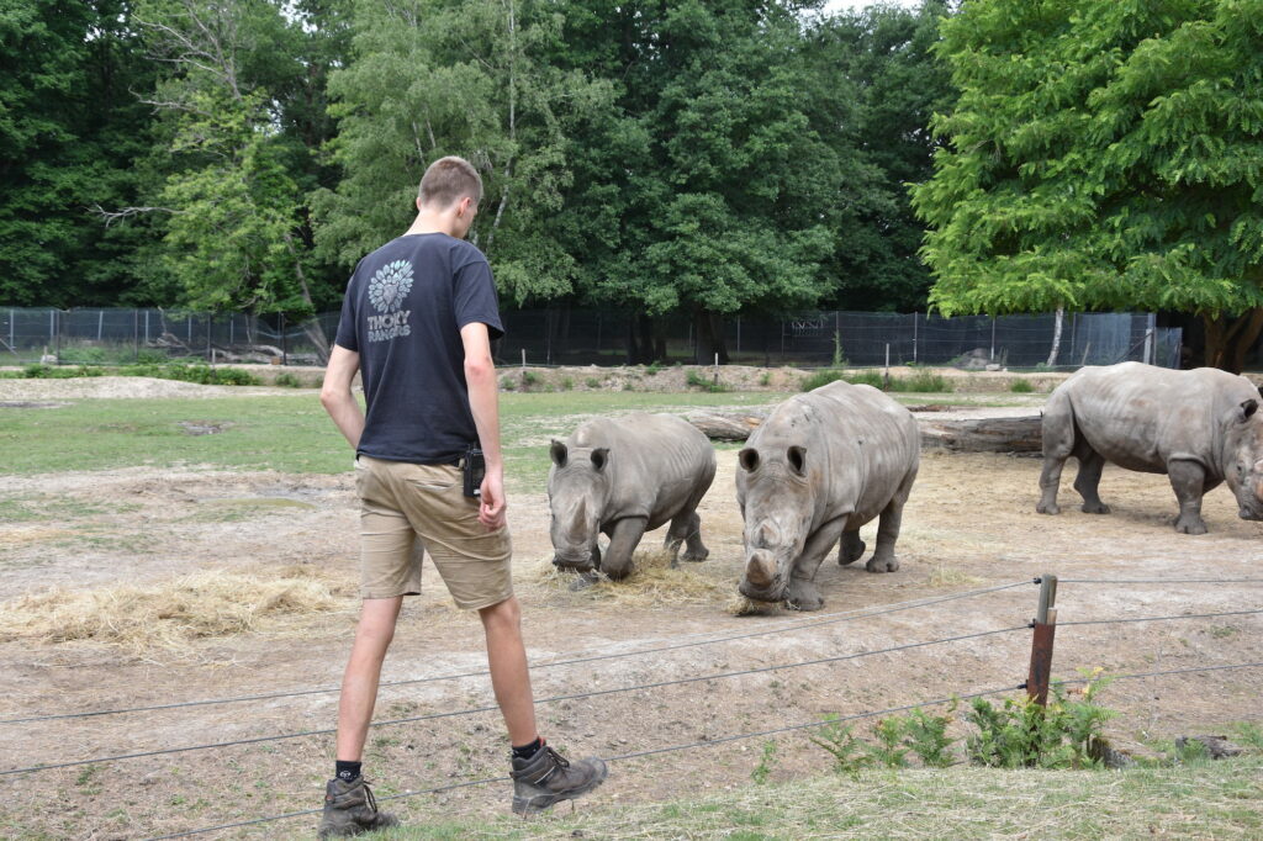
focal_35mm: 48
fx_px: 1683
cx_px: 632
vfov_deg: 28.1
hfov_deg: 41.1
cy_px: 420
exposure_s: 1/640
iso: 500
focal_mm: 32
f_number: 7.1
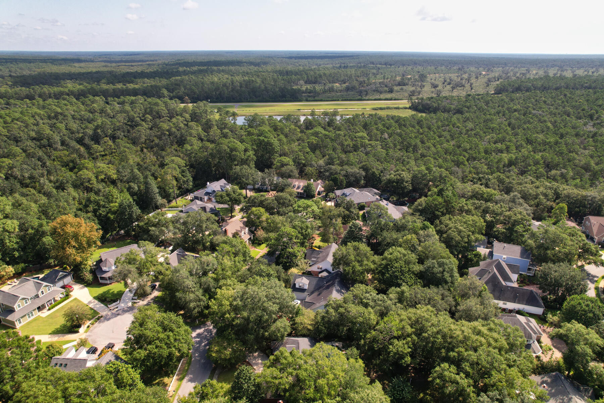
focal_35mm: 22
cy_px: 202
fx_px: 369
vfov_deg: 57.2
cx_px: 302
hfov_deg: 78.6
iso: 100
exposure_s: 1/40
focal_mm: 8.38
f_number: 2.8
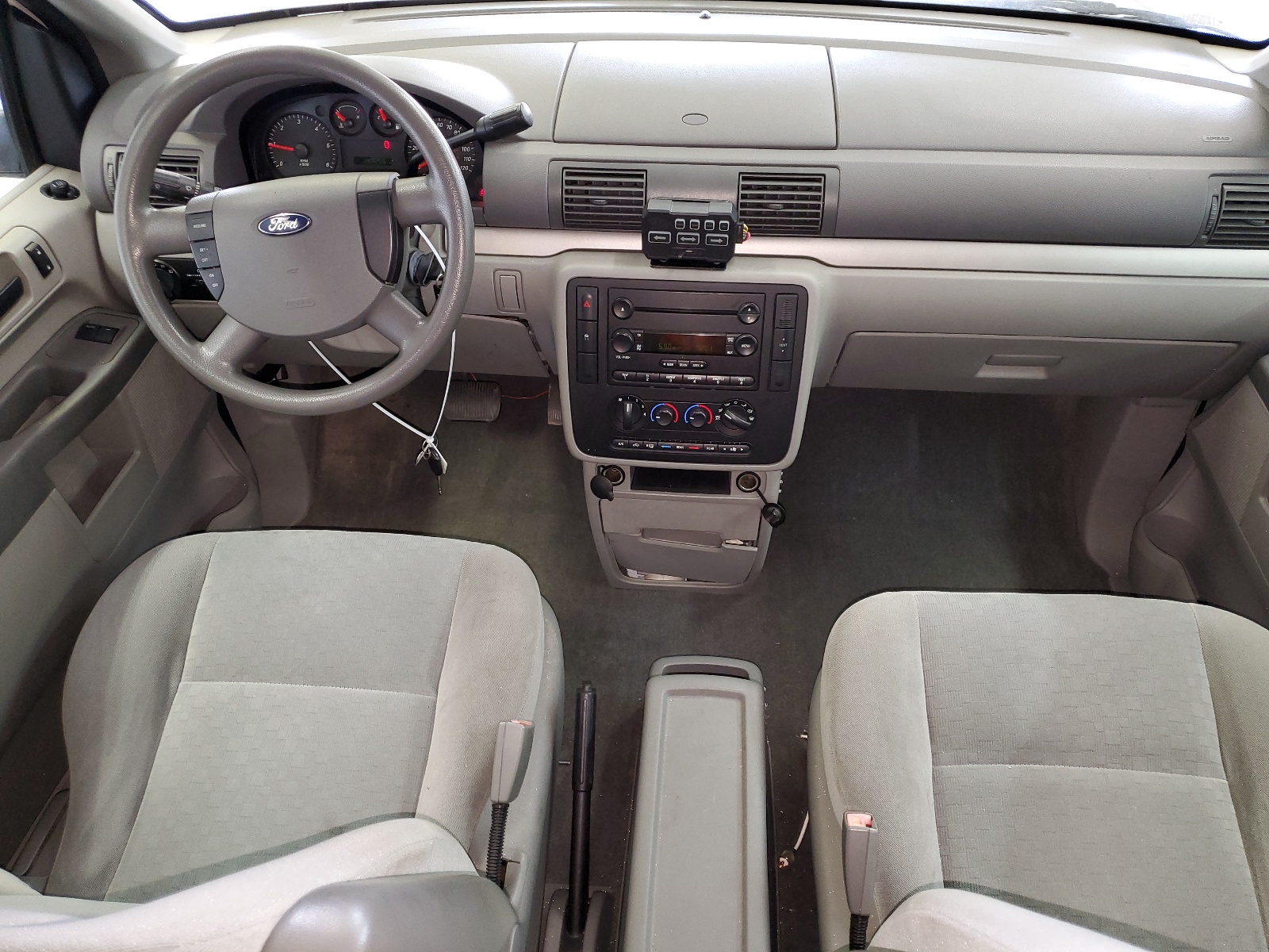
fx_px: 953
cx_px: 634
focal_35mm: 26
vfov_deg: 53.1
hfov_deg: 67.3
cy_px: 476
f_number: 1.5
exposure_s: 1/24
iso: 136
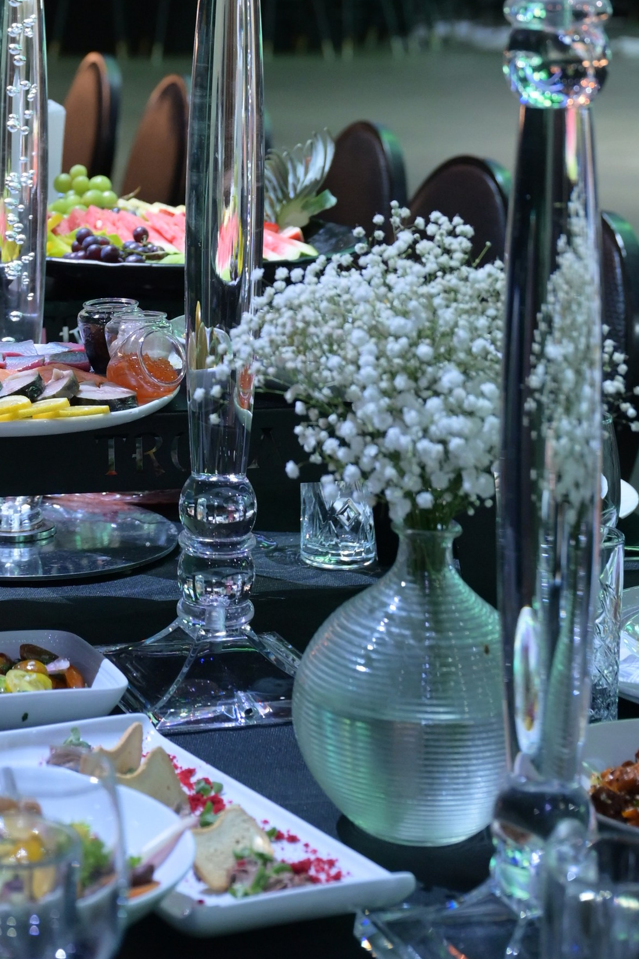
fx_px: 2661
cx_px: 95
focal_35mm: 100
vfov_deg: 19.6
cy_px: -85
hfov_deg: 13.6
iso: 1600
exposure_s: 1/60
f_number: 4
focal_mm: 43
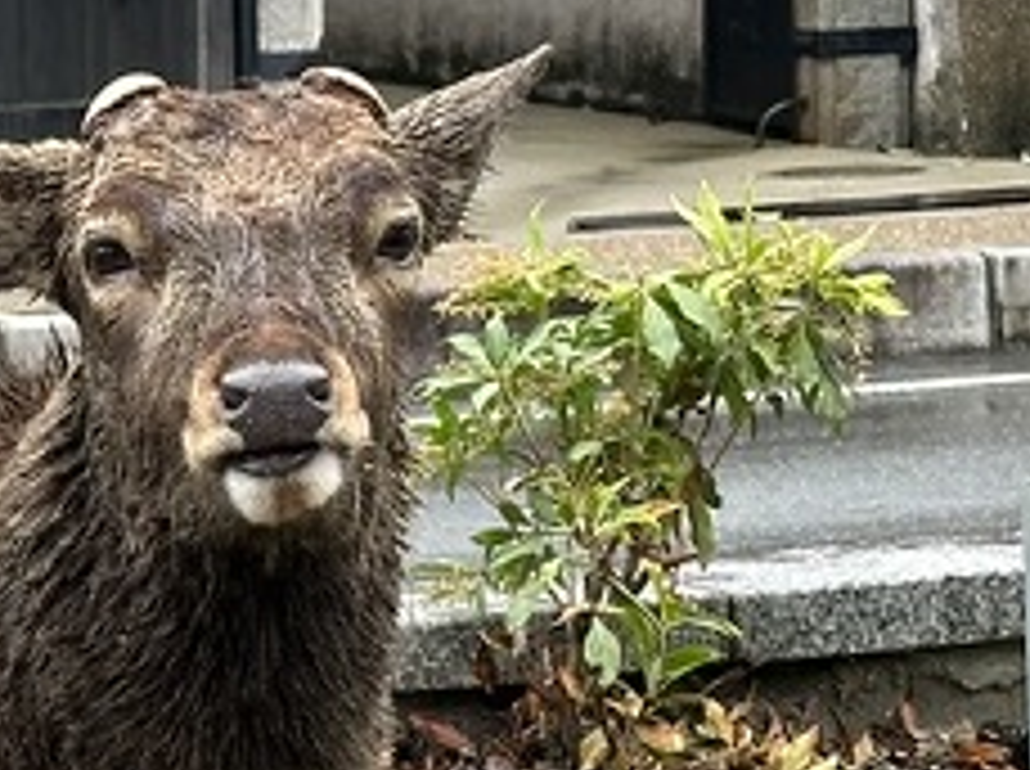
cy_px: 459
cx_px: -175
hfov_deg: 9.1
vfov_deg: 6.9
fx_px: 6387
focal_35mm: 215
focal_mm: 6.86
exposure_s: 1/267
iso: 64
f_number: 1.78
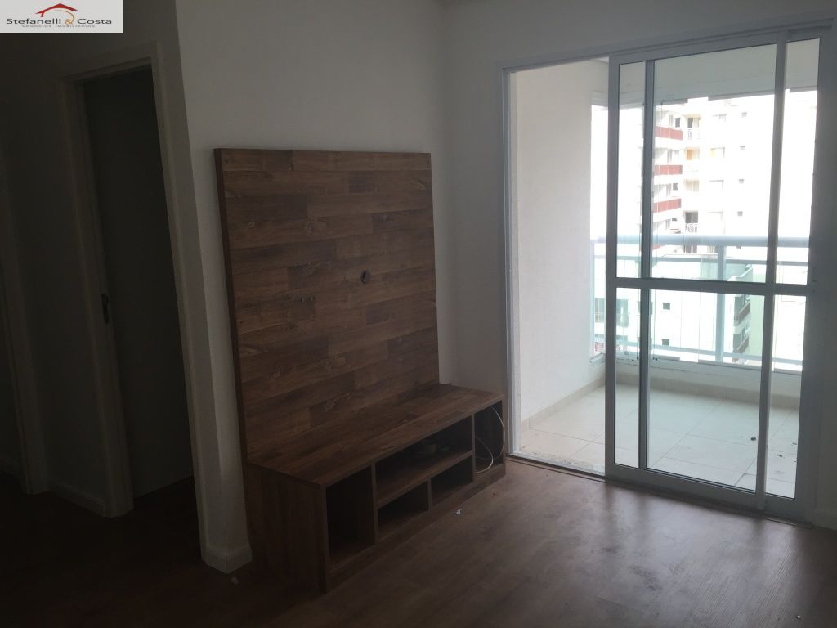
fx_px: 701
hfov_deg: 61.7
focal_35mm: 29
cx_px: 418
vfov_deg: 48.2
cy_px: 314
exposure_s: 1/158
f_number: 2.2
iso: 32
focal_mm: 4.15
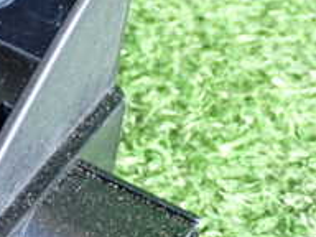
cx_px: -84
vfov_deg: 8.8
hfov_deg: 11.4
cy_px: 76
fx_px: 1543
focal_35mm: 169
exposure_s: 1/30
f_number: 3.3
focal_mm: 9.65
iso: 800
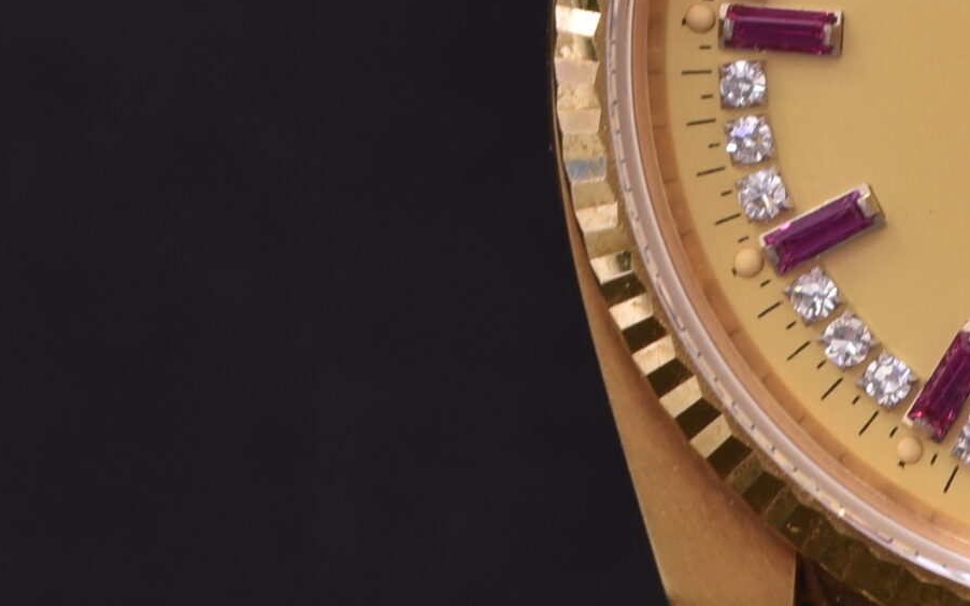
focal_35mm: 391
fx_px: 10332
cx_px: 1181
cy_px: -32
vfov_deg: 3.4
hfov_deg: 5.4
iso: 100
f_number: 13
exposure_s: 1/2.5
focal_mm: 90
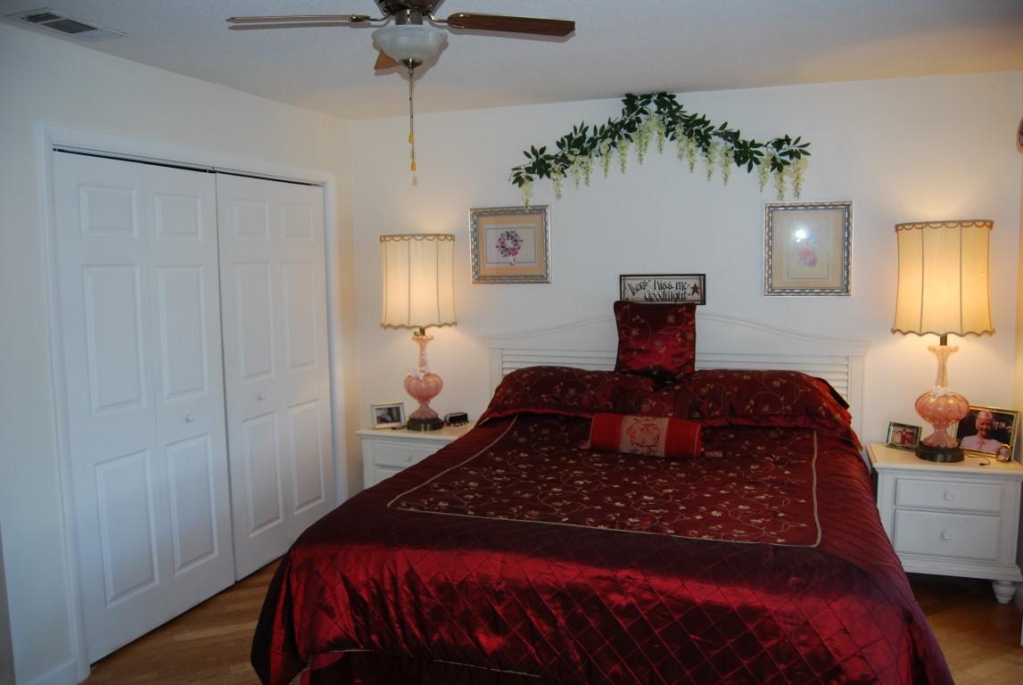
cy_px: 342
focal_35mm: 27
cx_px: 512
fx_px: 768
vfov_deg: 48.1
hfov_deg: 67.3
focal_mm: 18
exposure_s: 1/60
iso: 200
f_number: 3.5
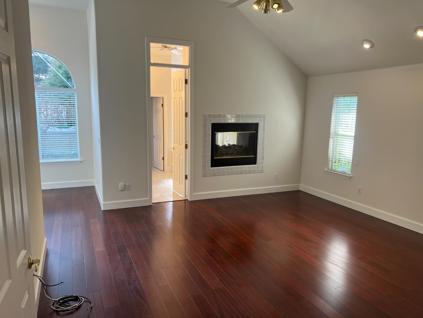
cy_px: 159
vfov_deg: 53.1
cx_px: 212
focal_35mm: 26
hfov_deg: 67.3
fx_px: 318
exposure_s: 1/120
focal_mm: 5.7
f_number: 1.5
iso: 100
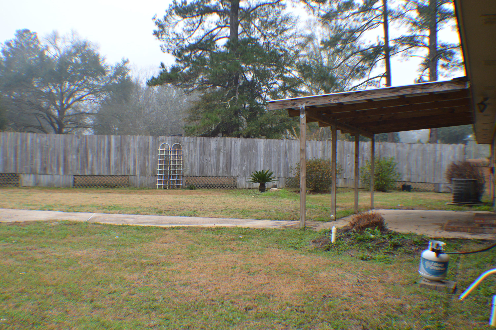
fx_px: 702
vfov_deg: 26.4
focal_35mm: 51
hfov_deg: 38.9
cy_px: 165
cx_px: 248
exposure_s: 1/60
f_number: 5
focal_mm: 34
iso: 400
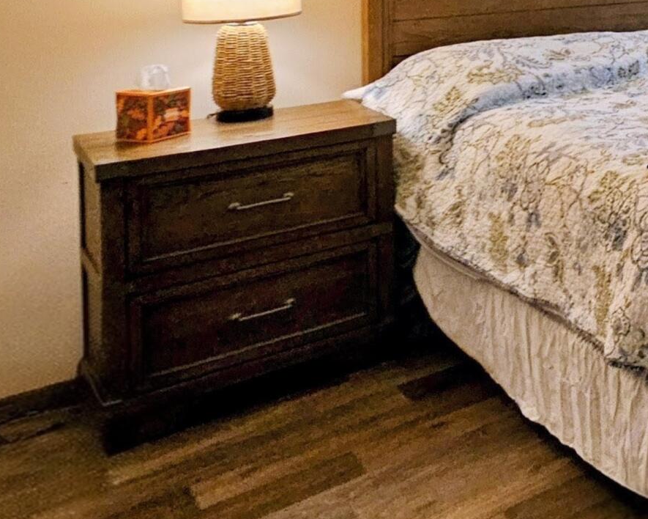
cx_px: 917
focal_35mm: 43
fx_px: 825
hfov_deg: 30.0
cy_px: -53
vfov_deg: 31.0
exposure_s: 1/30
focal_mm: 2.2
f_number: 2.2
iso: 320
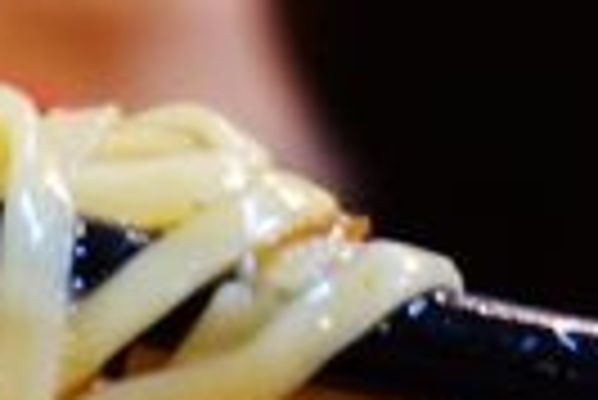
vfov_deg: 10.9
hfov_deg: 15.5
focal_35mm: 117
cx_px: -405
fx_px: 1946
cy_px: 757
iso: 320
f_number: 1.8
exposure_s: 1/30
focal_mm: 8.8
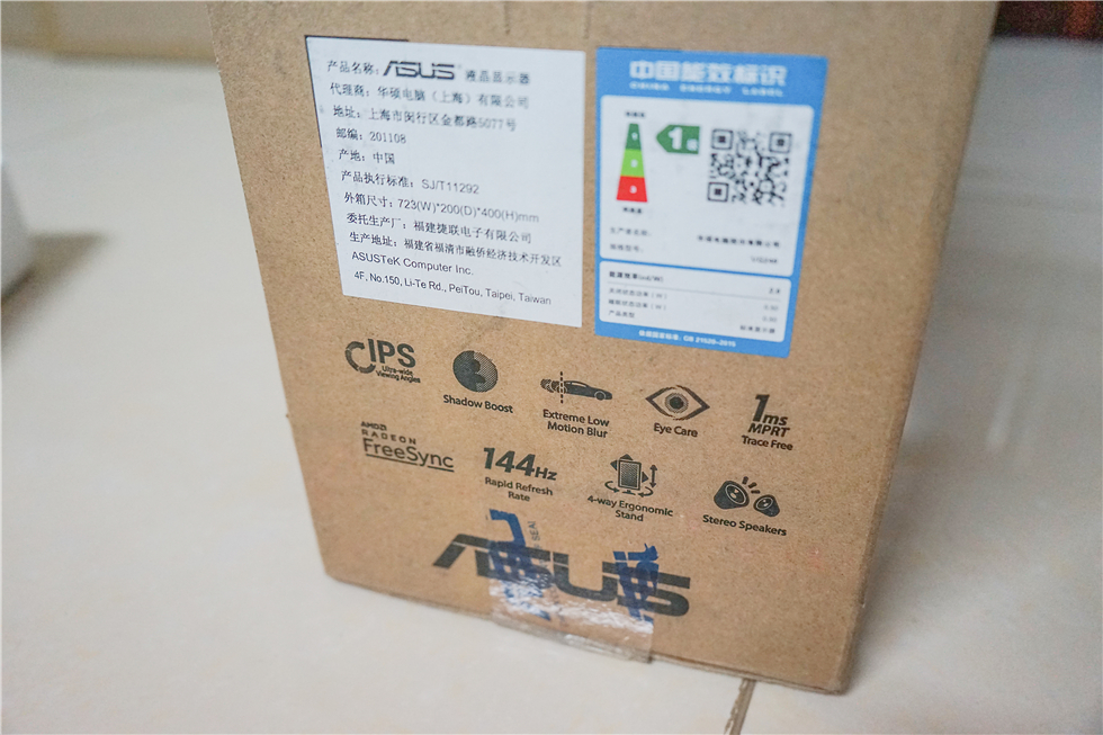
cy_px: 368
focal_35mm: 28
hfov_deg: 65.5
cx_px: 552
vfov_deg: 46.4
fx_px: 858
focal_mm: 28
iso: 2500
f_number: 3.5
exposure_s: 1/125
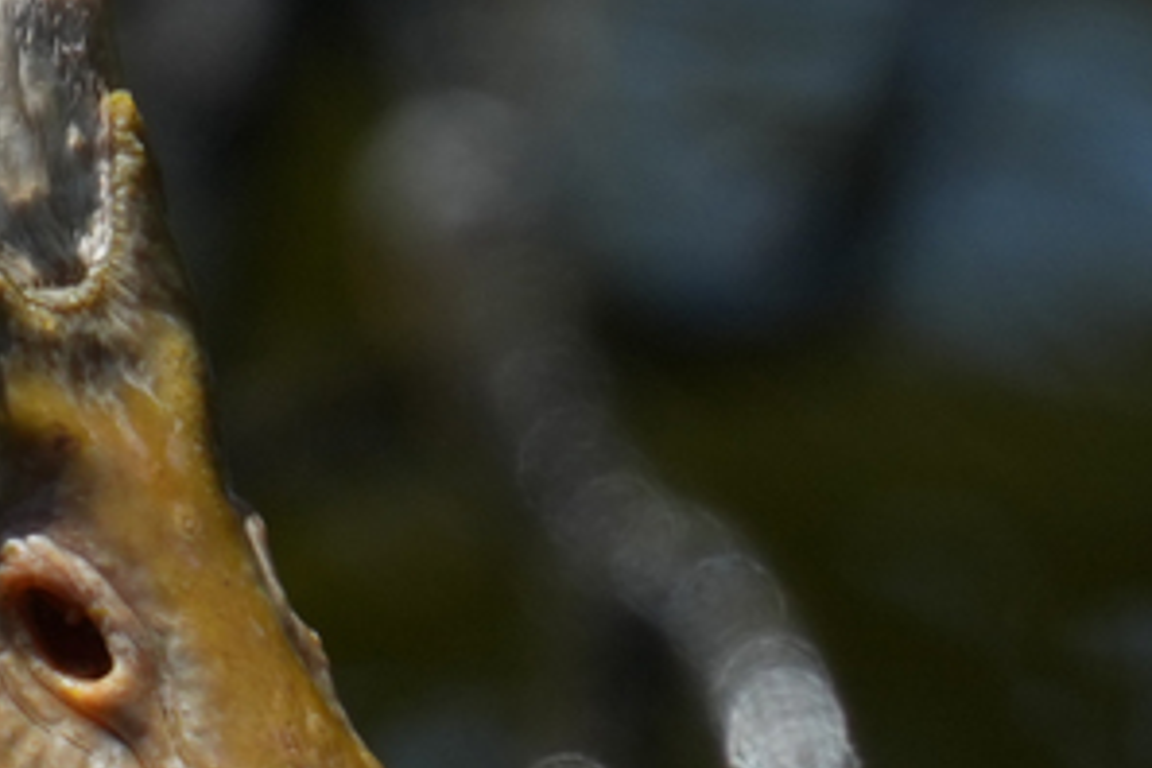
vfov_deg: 0.3
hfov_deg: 0.5
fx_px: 139797
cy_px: 427
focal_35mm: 4369
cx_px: -178
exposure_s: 1/1250
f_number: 5.6
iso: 320
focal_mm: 600
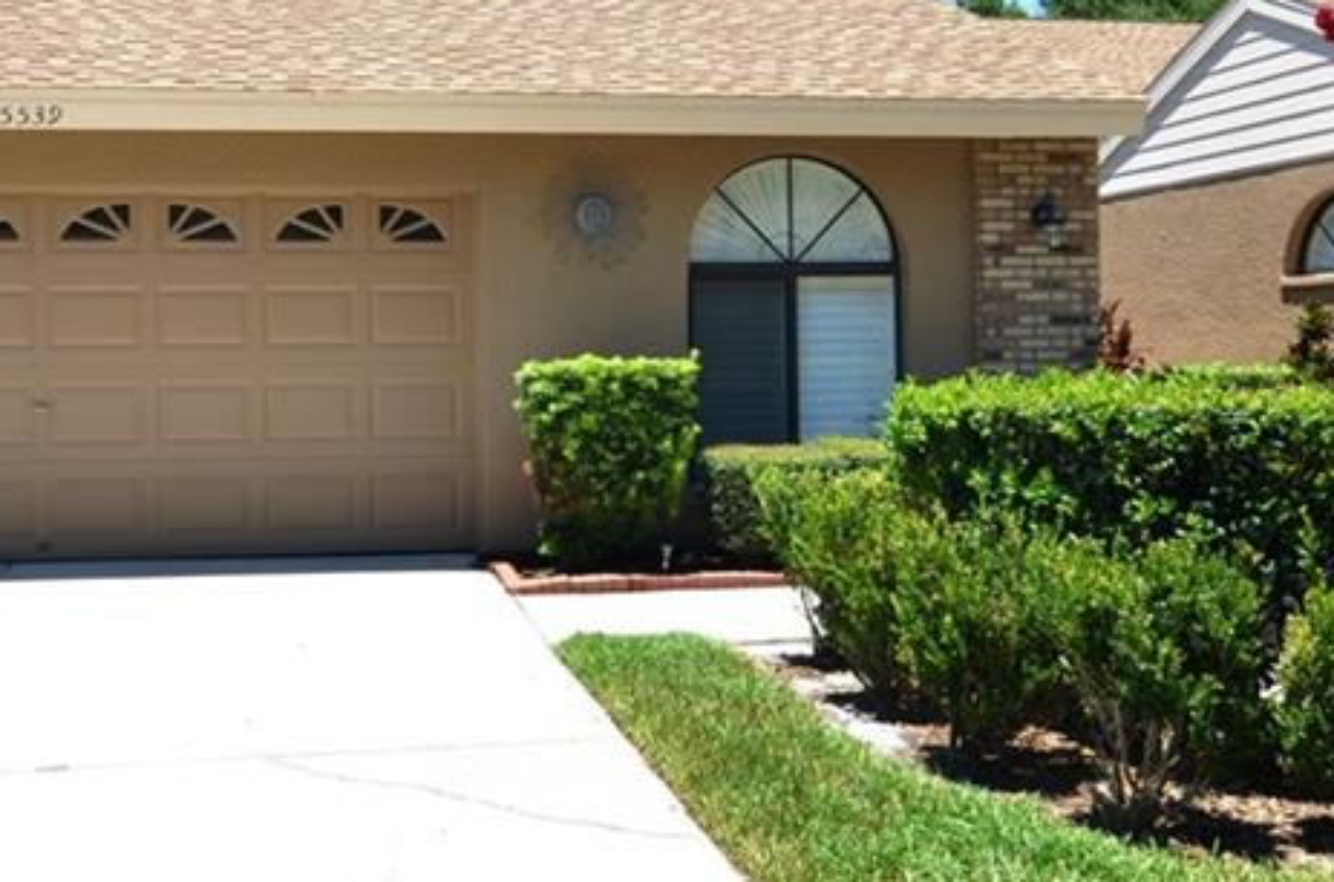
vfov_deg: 30.7
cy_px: 304
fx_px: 1593
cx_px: 565
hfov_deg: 45.3
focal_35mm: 43
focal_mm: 13
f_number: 7.1
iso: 100
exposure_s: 1/160
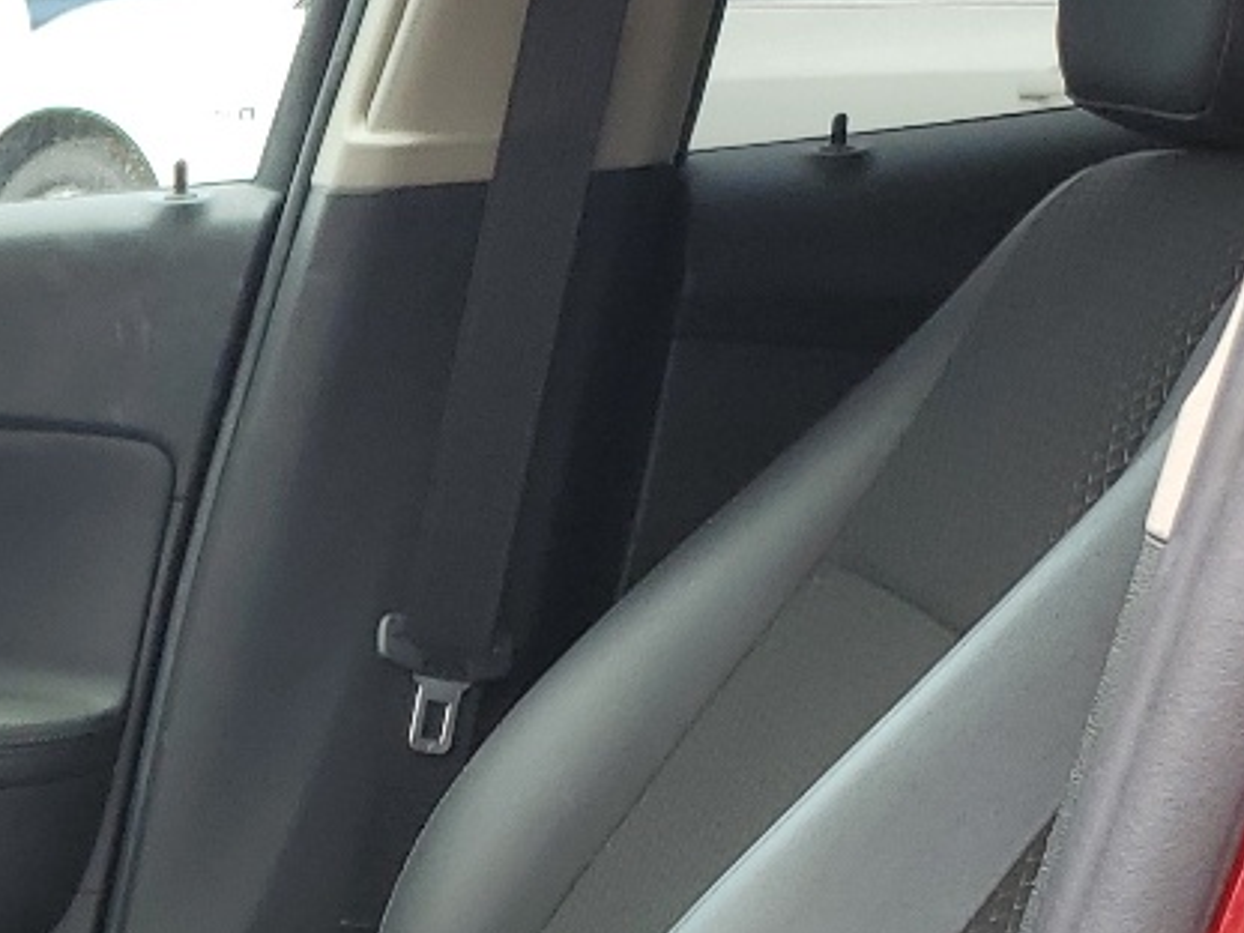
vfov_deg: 13.7
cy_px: 1498
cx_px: -718
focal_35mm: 100
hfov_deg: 17.3
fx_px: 3594
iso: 50
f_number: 1.5
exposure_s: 1/435
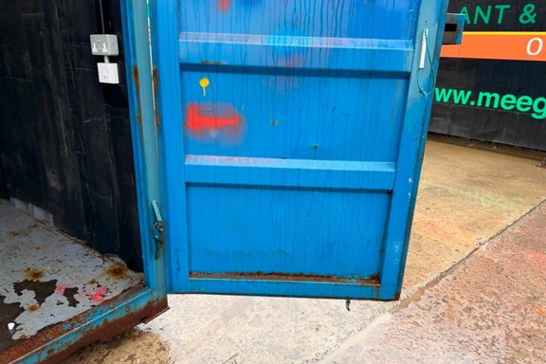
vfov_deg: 49.5
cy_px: 189
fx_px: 394
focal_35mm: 26
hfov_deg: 69.4
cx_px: 283
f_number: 1.78
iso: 200
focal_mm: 6.76
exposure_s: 1/232
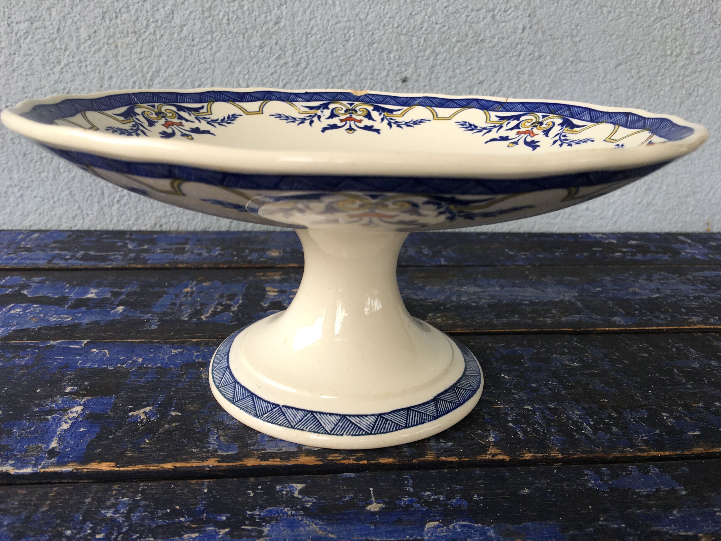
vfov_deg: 48.2
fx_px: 604
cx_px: 360
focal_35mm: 29
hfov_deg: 61.7
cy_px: 270
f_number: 2.2
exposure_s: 1/50
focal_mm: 4.15
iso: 32
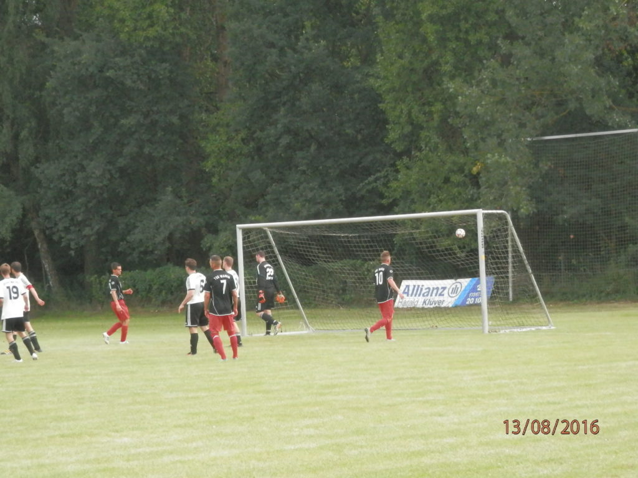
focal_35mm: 128
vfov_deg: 11.6
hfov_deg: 15.4
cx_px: 319
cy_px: 239
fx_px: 2359
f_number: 5.3
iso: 400
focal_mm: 22.9
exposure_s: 1/500
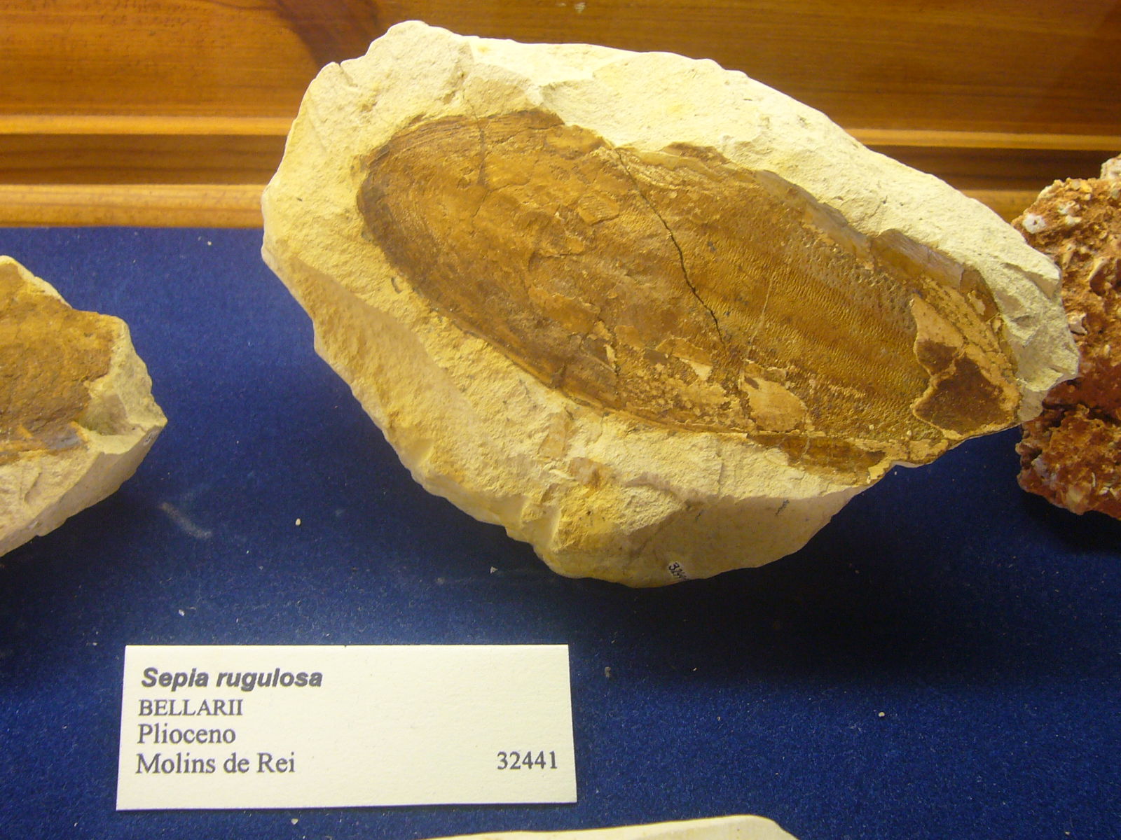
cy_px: 420
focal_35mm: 46
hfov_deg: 41.2
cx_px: 560
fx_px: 1490
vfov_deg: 31.5
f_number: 3
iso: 100
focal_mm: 5.4
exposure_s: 1/30
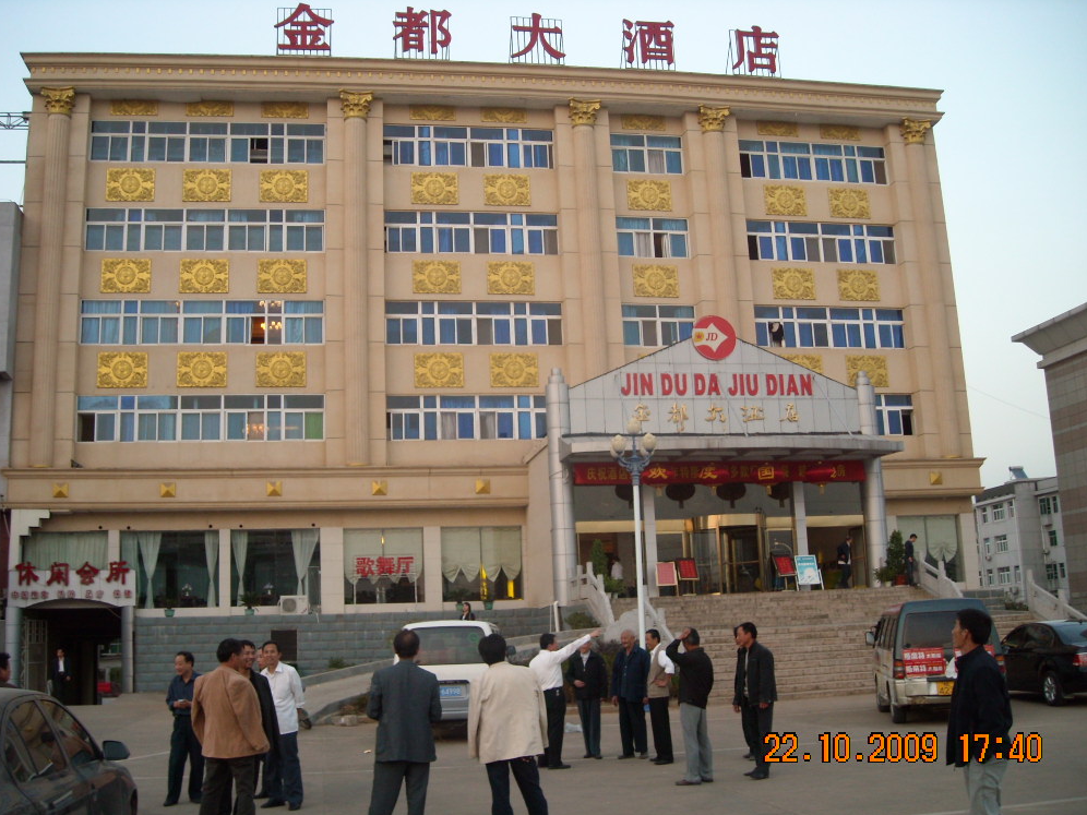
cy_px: 417
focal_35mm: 36
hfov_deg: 51.4
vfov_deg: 39.7
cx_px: 531
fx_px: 1130
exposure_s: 1/60
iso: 135
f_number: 2.8
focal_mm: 5.7
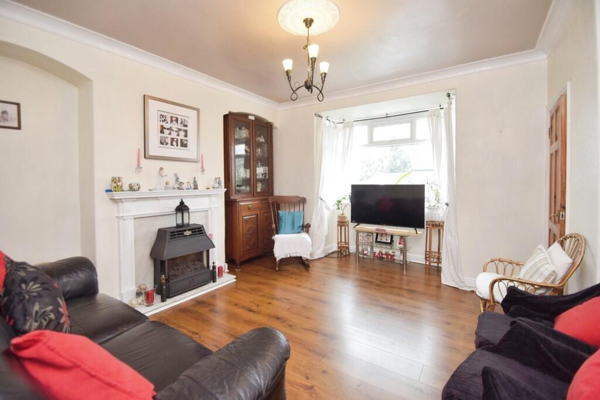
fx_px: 250
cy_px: 200
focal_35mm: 15
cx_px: 300
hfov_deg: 100.4
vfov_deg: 77.3
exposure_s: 1/125
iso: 800
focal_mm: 10
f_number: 4
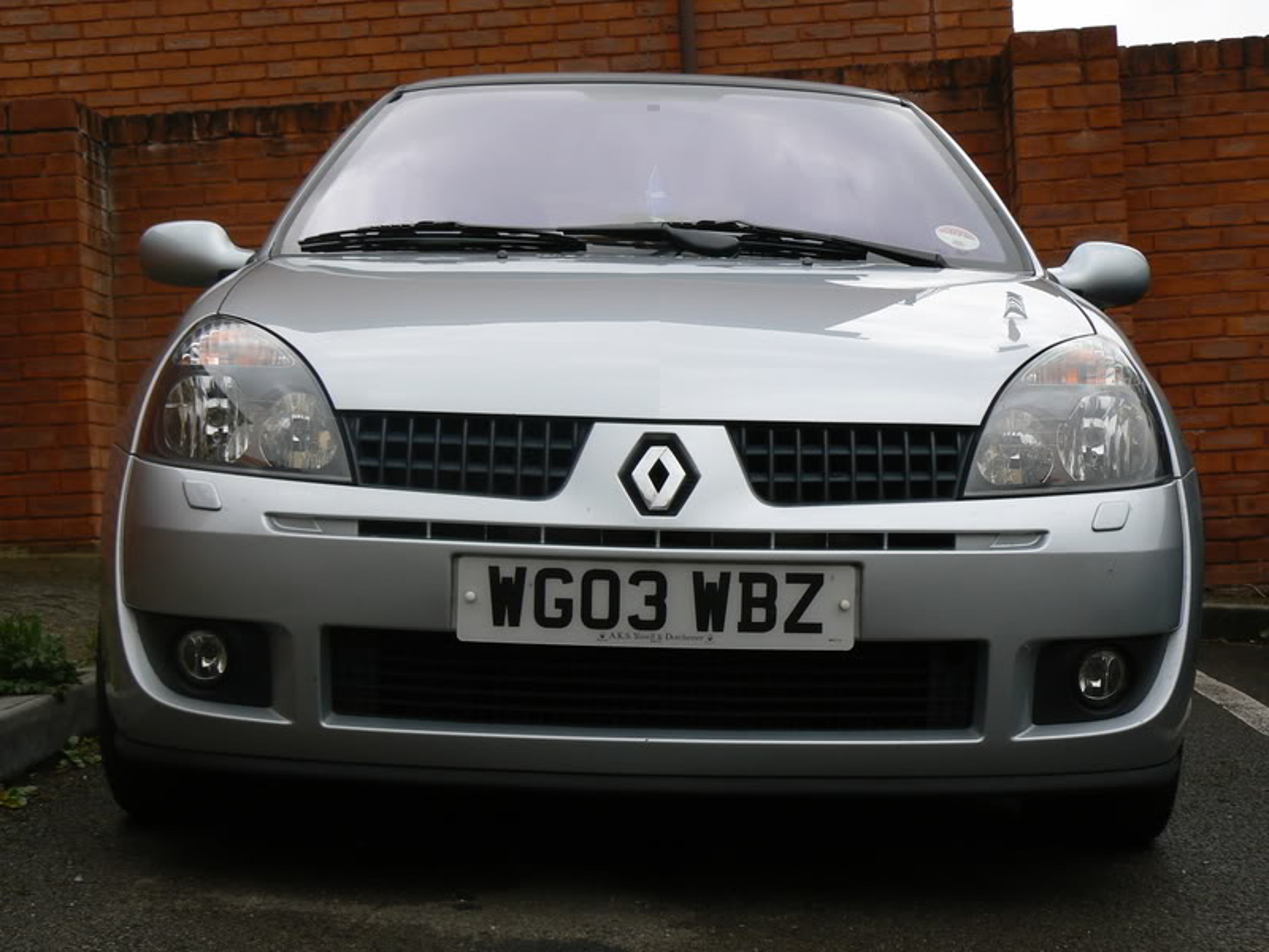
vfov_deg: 23.7
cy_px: 476
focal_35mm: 62
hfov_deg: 31.2
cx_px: 634
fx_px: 2273
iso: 80
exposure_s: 1/160
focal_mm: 10.4
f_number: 5.6
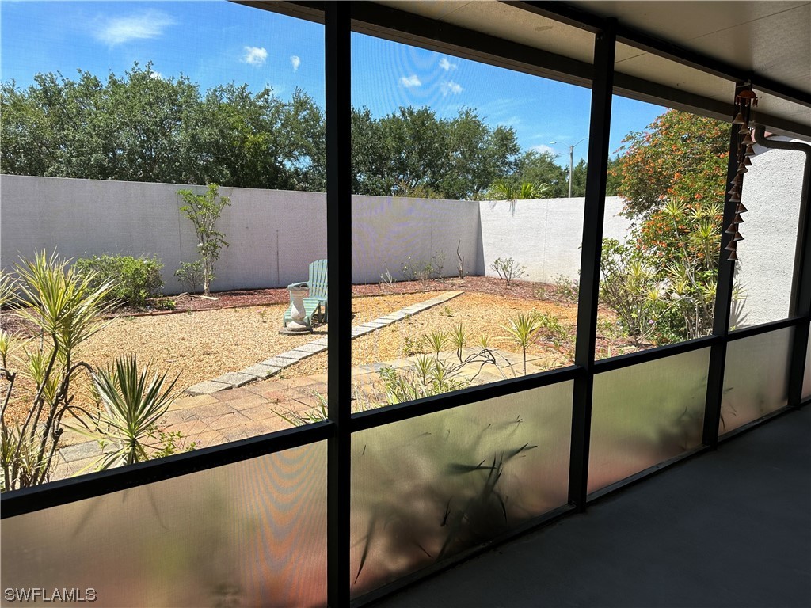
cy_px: 304
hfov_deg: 71.6
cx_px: 406
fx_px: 562
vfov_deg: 56.8
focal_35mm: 24
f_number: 1.78
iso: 80
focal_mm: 6.86
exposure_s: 1/2155
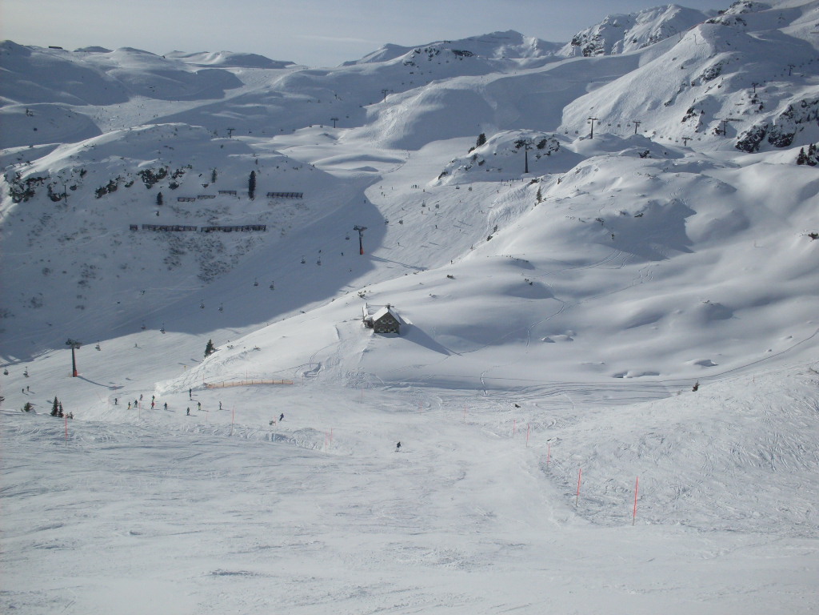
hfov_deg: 49.0
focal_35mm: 38
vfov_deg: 37.7
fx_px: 899
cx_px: 410
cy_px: 308
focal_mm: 6.3
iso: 80
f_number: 8.4
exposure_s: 1/750
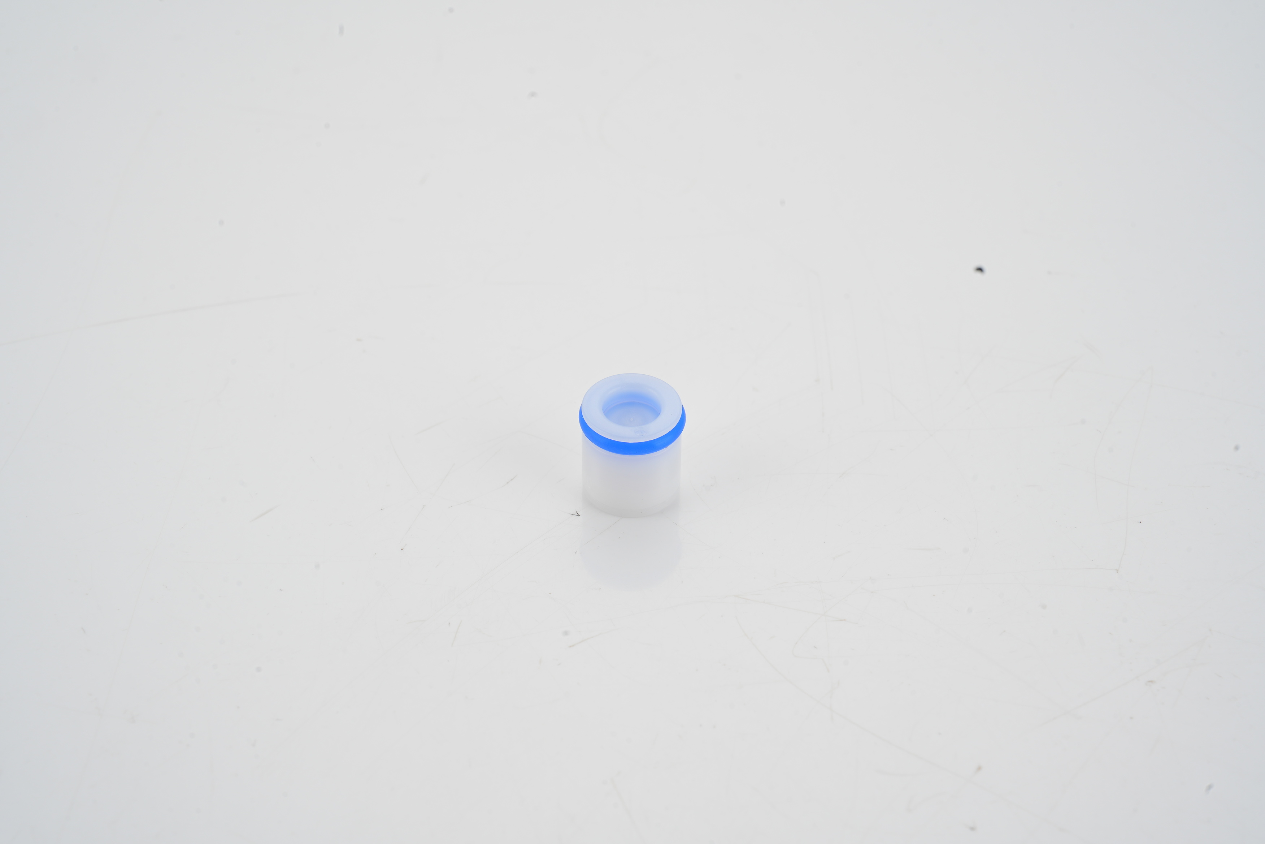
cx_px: 632
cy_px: 422
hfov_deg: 28.8
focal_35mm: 70
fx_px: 2460
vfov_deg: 19.5
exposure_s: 1/100
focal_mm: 70
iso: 125
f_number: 18
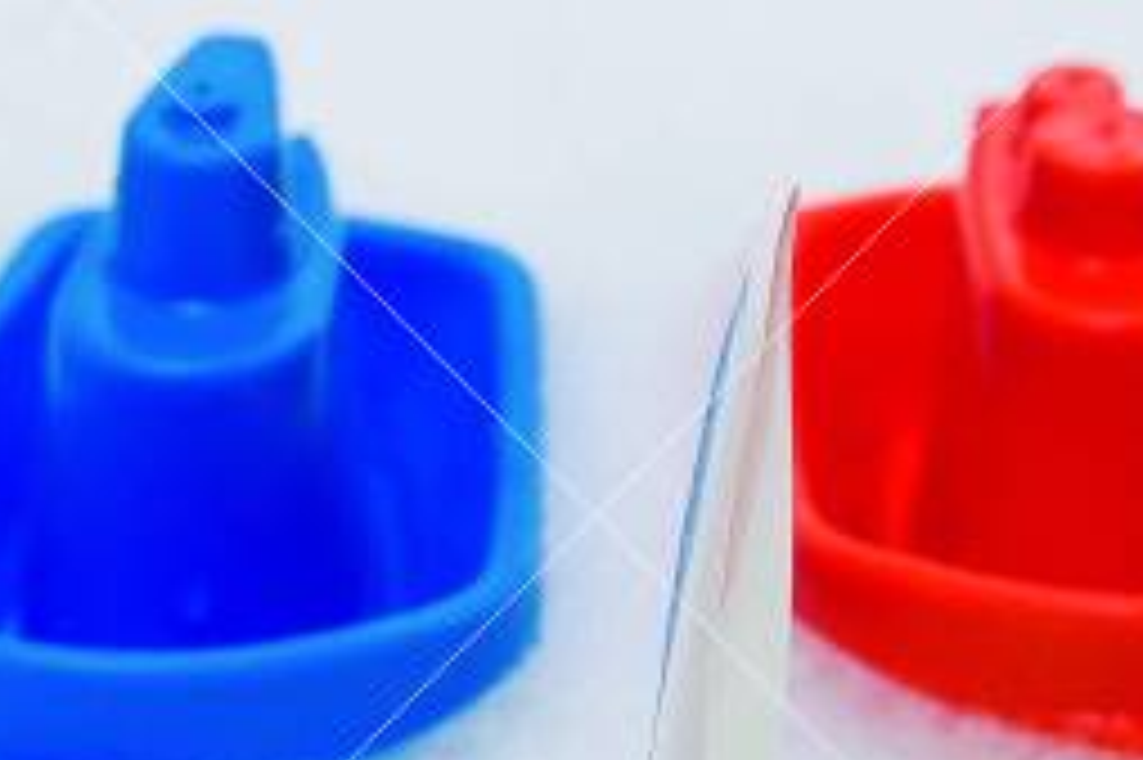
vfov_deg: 5.1
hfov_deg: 7.7
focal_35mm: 266
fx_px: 8440
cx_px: 594
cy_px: 1153
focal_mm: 52
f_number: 10
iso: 400
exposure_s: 1/200
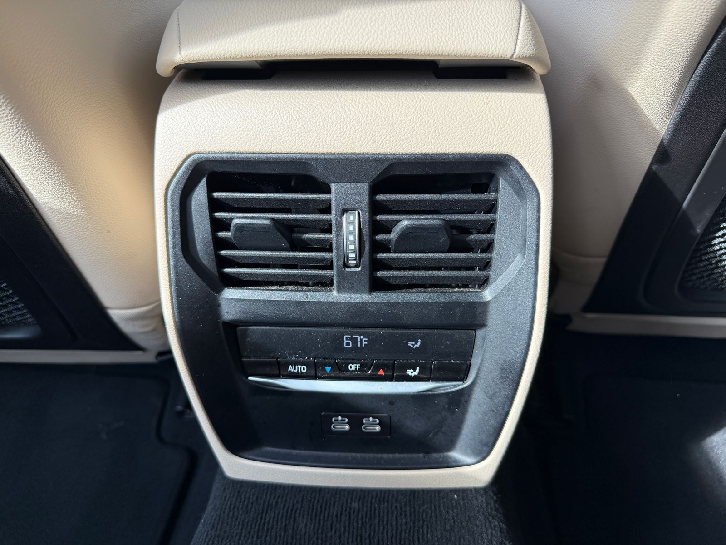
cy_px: 272
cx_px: 363
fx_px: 503
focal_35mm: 24
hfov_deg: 71.6
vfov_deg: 56.8
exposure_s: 1/307
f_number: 1.78
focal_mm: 6.76
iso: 100
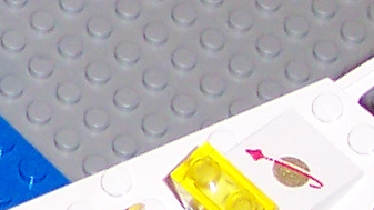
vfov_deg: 3.8
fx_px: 3141
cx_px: -474
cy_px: -180
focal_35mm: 317
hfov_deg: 6.5
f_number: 2.8
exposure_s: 1/30
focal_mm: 8
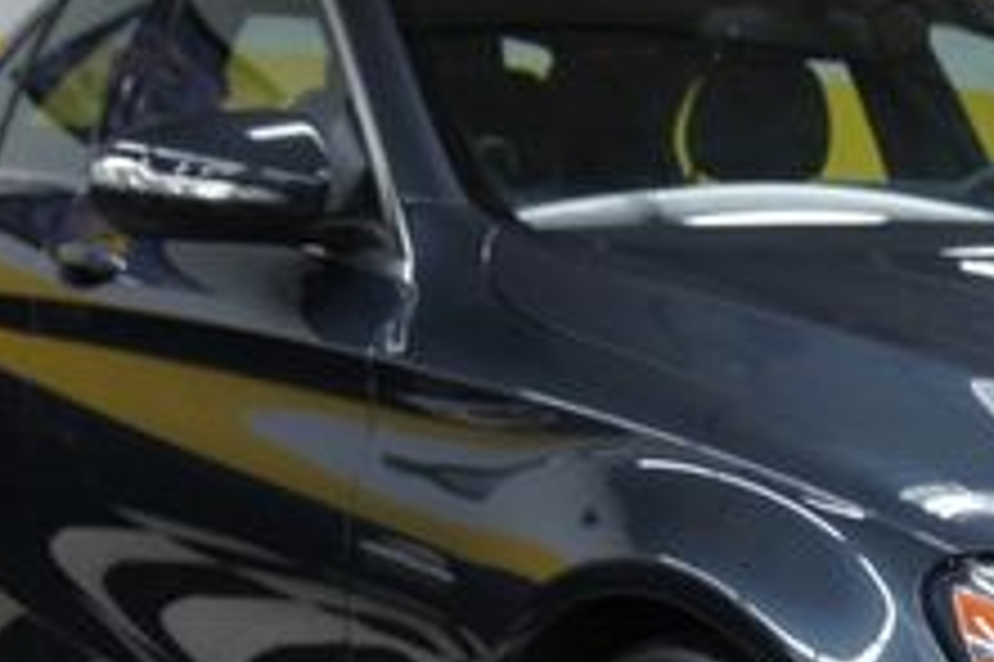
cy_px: 689
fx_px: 2400
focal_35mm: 87
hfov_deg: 22.3
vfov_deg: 15.4
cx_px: 1043
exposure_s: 1/30
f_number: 4
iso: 250
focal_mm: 20
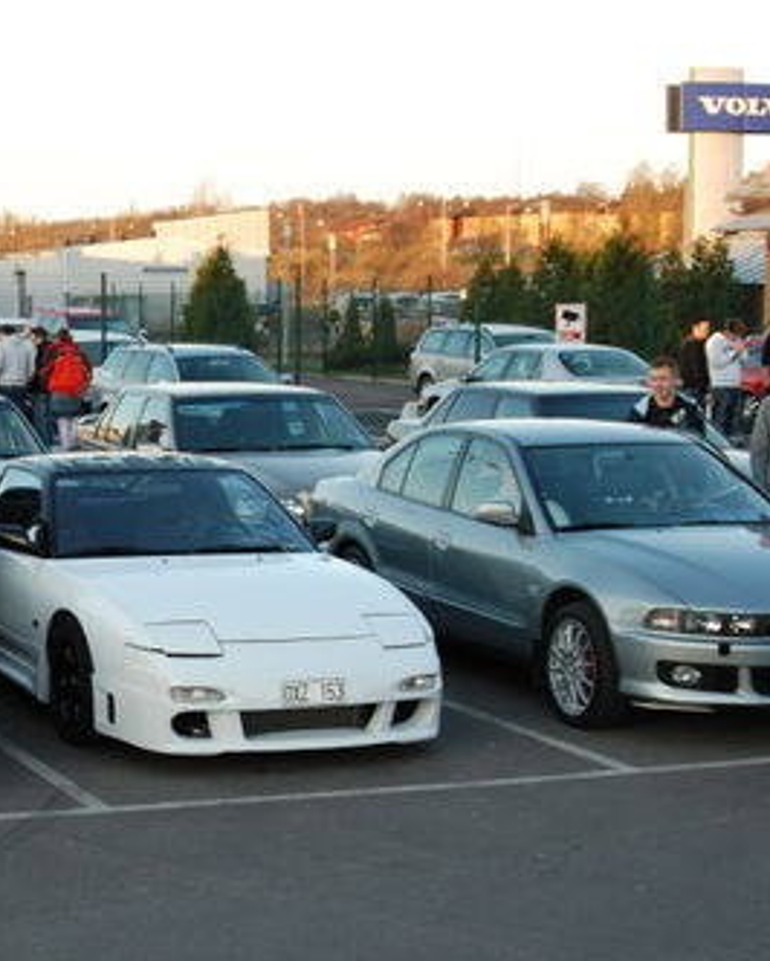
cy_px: 478
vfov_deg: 25.1
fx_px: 2163
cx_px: -153
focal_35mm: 76
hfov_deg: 19.1
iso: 200
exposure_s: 1/100
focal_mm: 28
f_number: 5
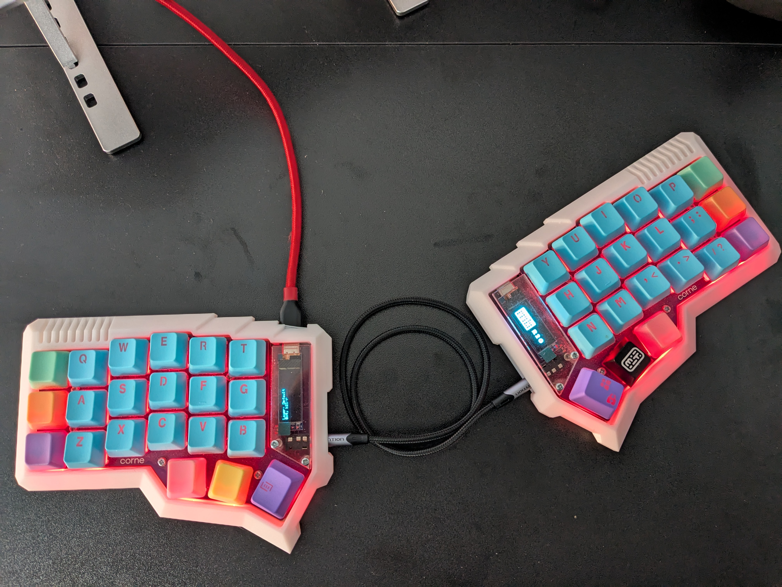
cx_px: 391
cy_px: 294
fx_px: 610
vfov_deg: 51.4
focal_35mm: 27
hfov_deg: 65.3
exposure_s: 1/25
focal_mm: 4.38
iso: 262
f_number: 1.73
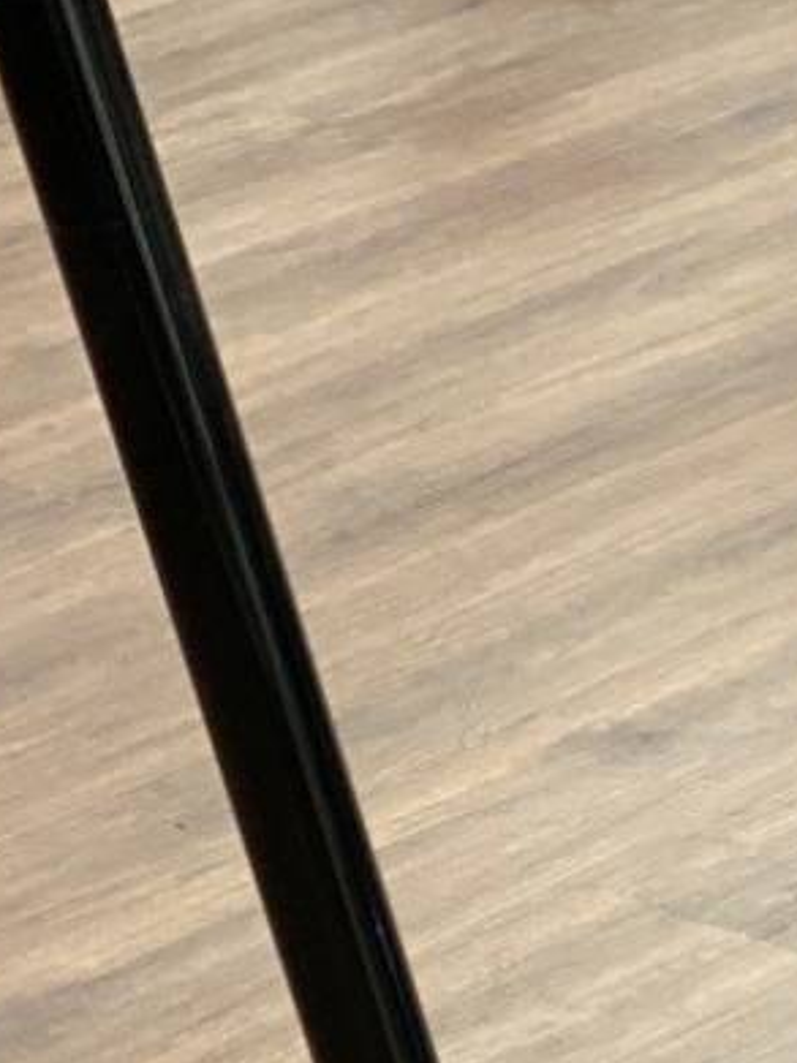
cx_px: 1159
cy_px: 1155
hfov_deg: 5.5
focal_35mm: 266
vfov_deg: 7.4
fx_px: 8170
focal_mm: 6
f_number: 2
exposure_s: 1/50
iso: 160
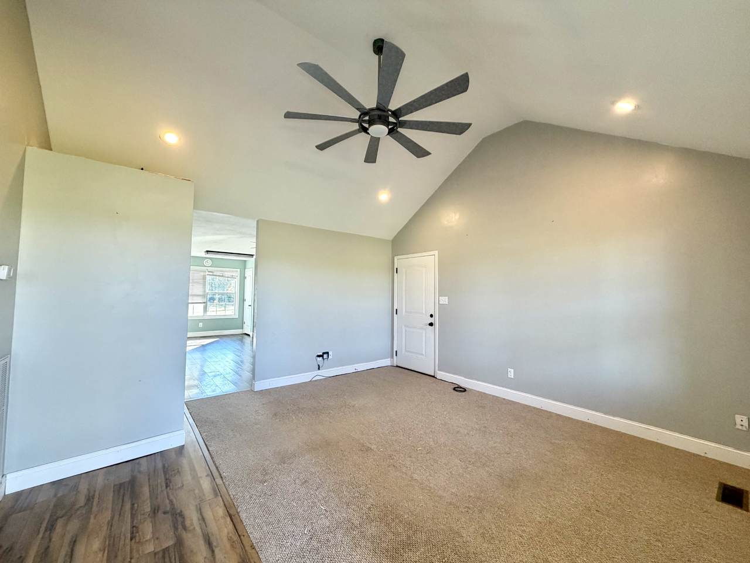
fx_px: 303
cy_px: 282
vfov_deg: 85.7
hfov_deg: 102.1
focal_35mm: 14
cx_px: 375
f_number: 2.2
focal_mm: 2.22
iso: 250
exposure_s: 1/120
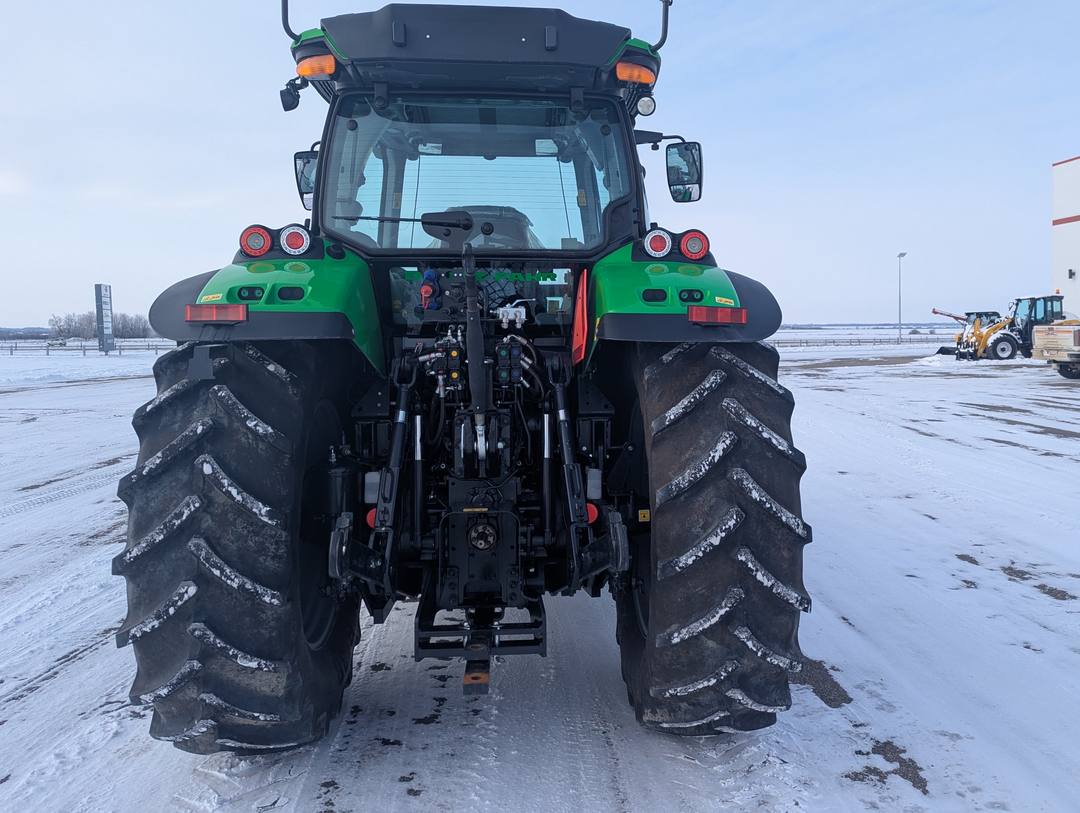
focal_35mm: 28
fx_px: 875
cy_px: 363
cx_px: 568
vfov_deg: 49.8
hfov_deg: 63.3
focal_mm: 6.81
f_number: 1.85
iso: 50
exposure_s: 1/1316
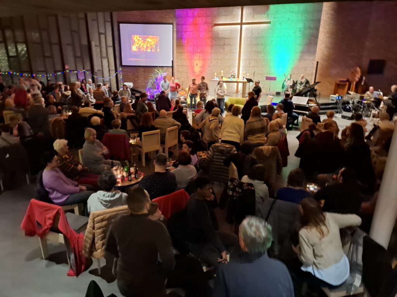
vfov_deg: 58.9
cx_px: 198
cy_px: 148
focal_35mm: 23
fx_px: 264
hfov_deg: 73.9
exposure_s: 1/20
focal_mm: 5.54
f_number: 1.8
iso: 1000
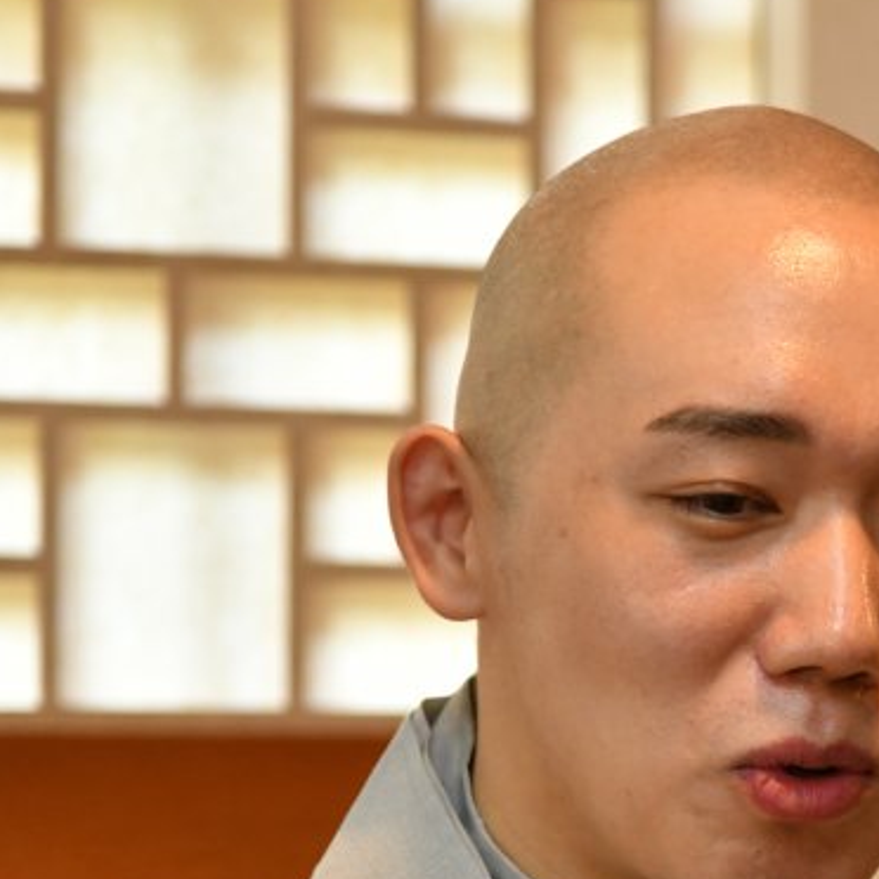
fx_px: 8274
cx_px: 822
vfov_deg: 6.1
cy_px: 929
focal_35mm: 288
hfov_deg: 6.1
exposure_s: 1/160
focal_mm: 105
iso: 1600
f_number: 4
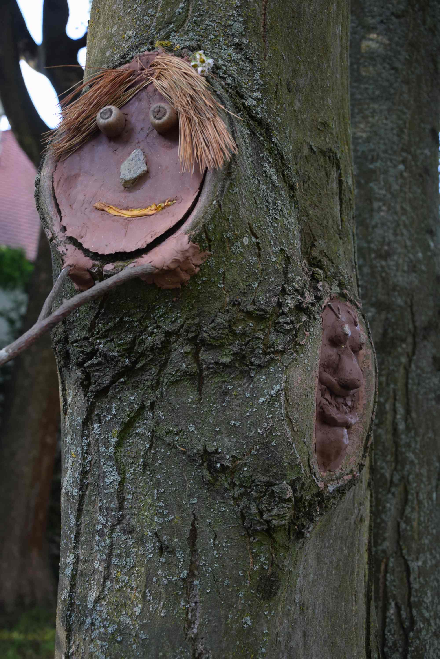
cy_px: 330
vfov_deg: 51.2
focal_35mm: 38
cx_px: 220
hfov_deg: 35.6
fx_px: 686
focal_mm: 25
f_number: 4.5
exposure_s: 1/80
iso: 400
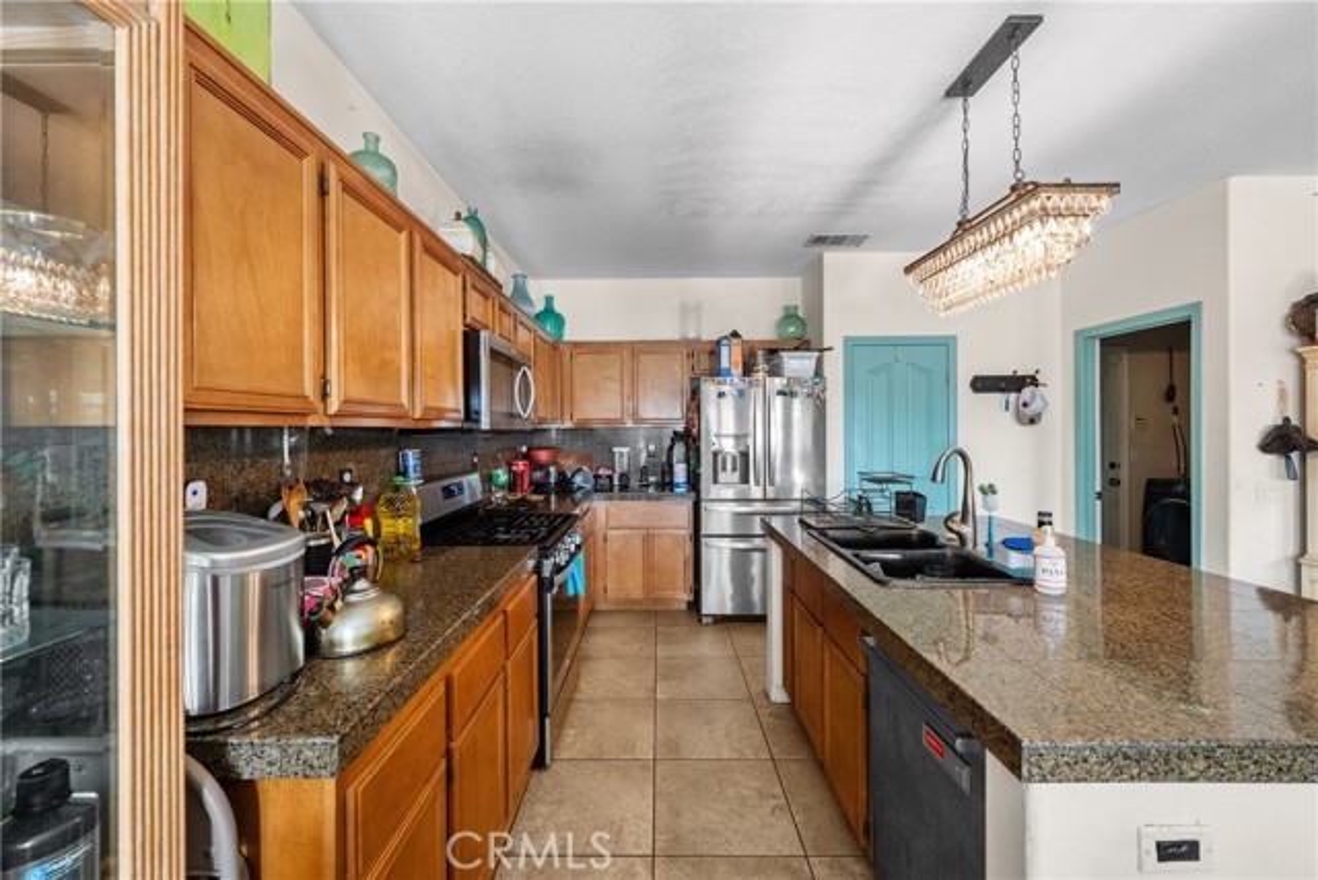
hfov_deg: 104.2
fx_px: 513
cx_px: 659
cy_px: 440
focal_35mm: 14
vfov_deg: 81.2
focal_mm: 14
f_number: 8
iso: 2500
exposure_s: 1/13
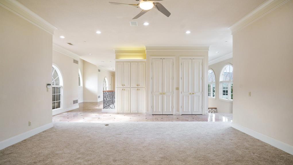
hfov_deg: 86.6
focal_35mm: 20
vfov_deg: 55.8
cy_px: 88
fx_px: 155
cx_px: 147
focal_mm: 19
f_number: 6.3
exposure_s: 1/50
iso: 800
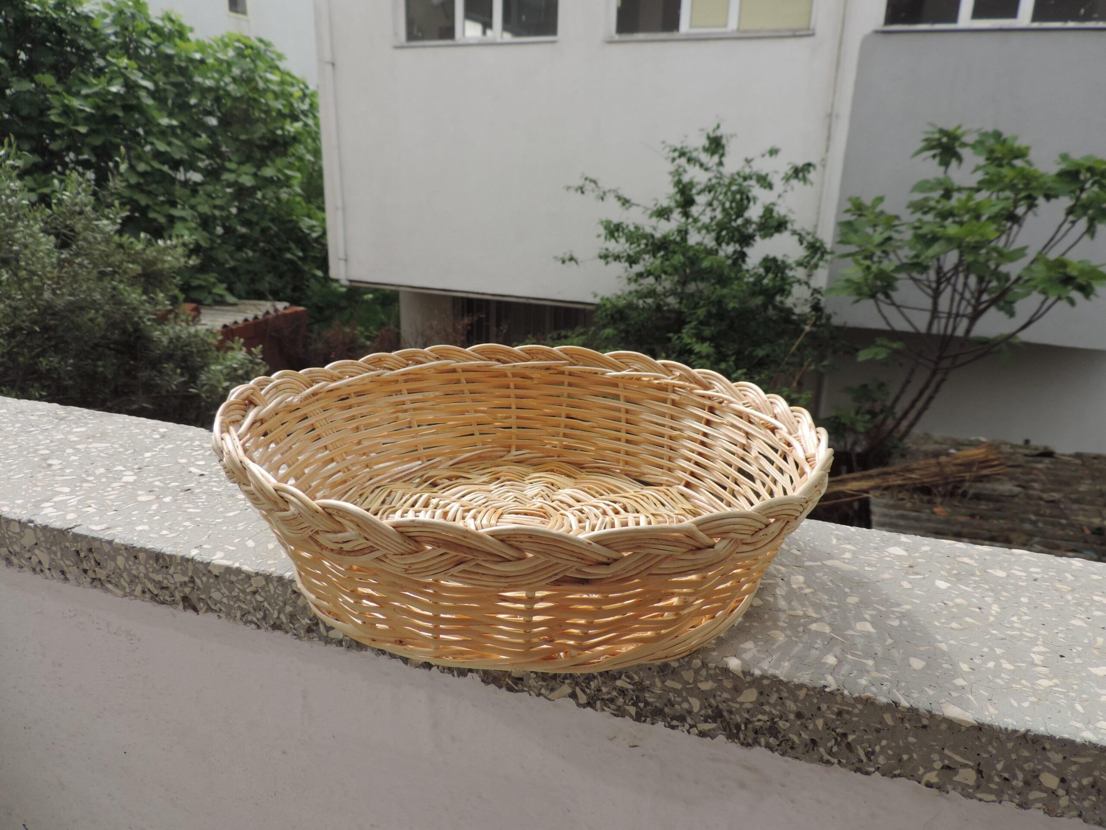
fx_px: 767
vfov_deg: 56.8
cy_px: 415
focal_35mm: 24
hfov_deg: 71.6
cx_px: 553
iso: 80
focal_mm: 4.3
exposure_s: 1/640
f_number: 3
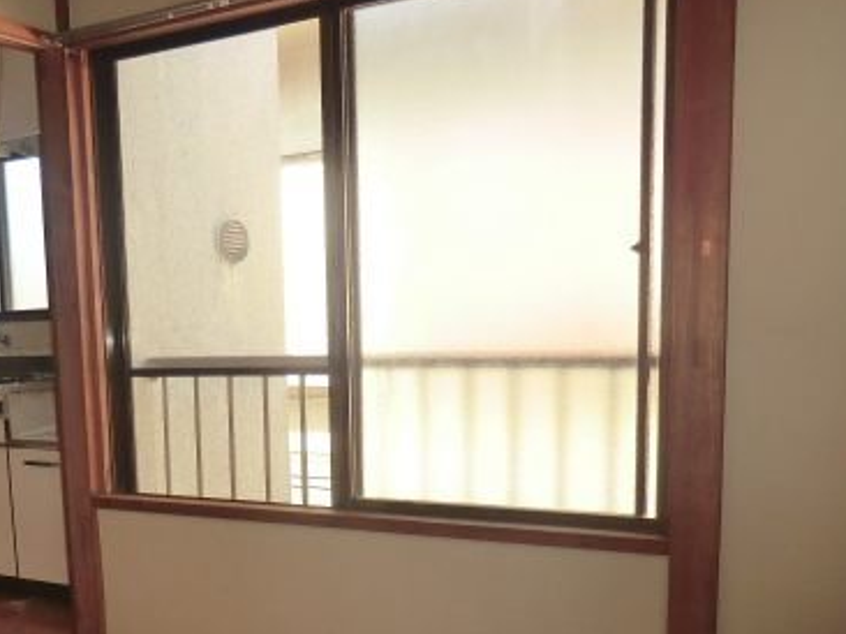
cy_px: 525
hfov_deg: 44.5
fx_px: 1026
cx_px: 321
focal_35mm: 42
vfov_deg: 33.1
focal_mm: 4.3
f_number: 3.2
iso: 80
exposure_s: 1/80
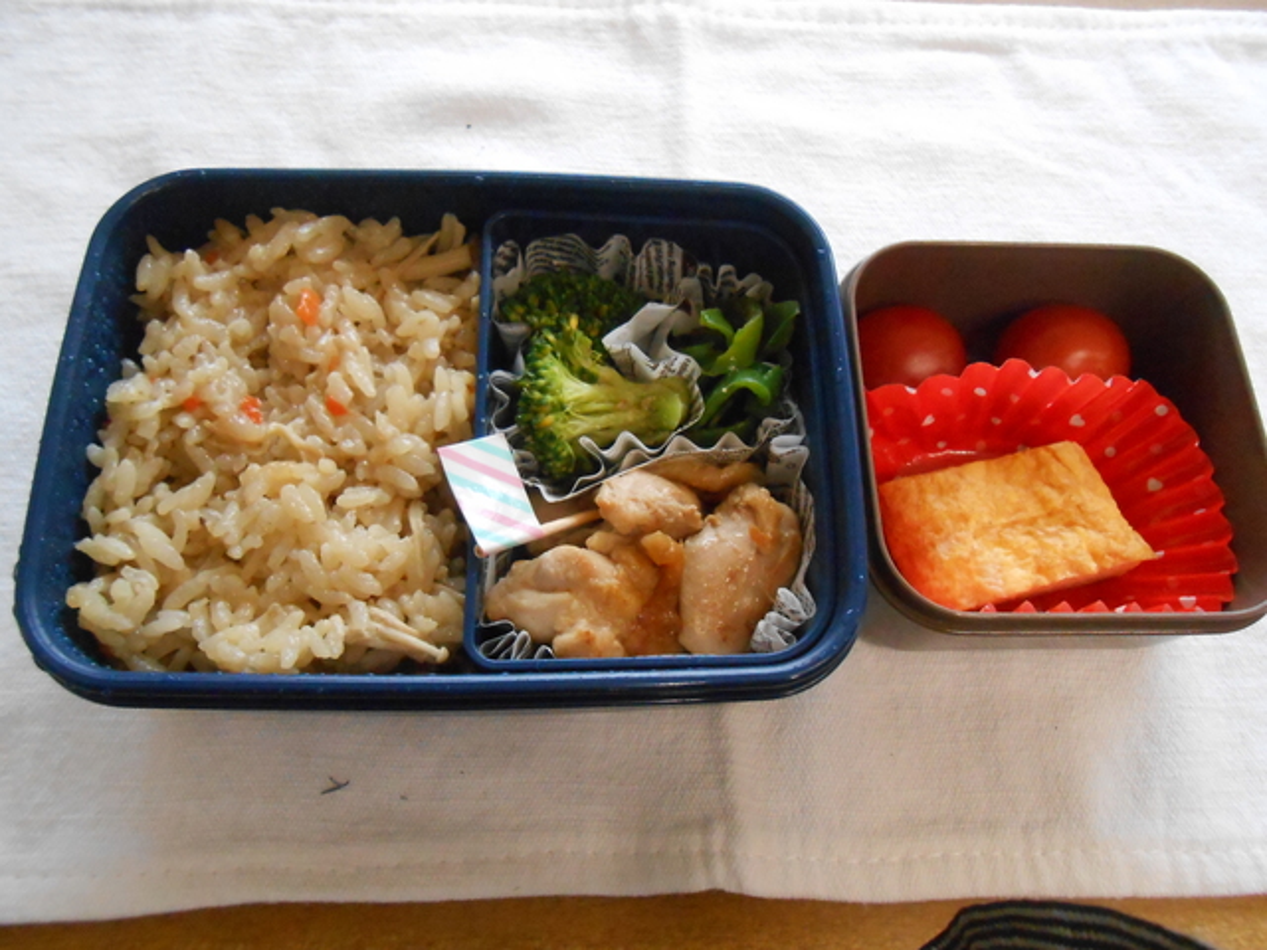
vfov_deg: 53.1
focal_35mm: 26
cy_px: 475
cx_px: 634
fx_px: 952
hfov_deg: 67.3
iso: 800
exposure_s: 1/125
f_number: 3.5
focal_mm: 4.6
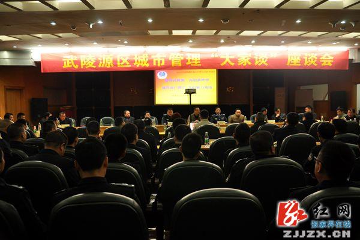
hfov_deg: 53.2
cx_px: 180
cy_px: 120
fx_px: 360
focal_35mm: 36
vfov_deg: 36.8
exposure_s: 1/25
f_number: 3.8
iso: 800
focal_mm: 24
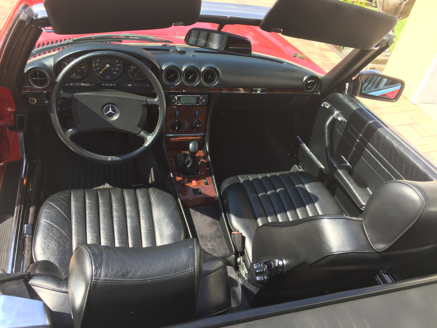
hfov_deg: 61.7
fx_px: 366
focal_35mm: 29
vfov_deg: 48.2
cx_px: 218
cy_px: 164
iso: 32
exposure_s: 1/388
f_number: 2.2
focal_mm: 4.15
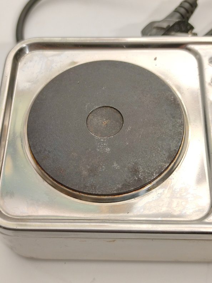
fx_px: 392
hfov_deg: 30.3
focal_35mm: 48
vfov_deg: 39.7
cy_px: 142
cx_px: 106
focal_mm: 6.72
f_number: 1.69
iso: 343
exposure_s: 1/50
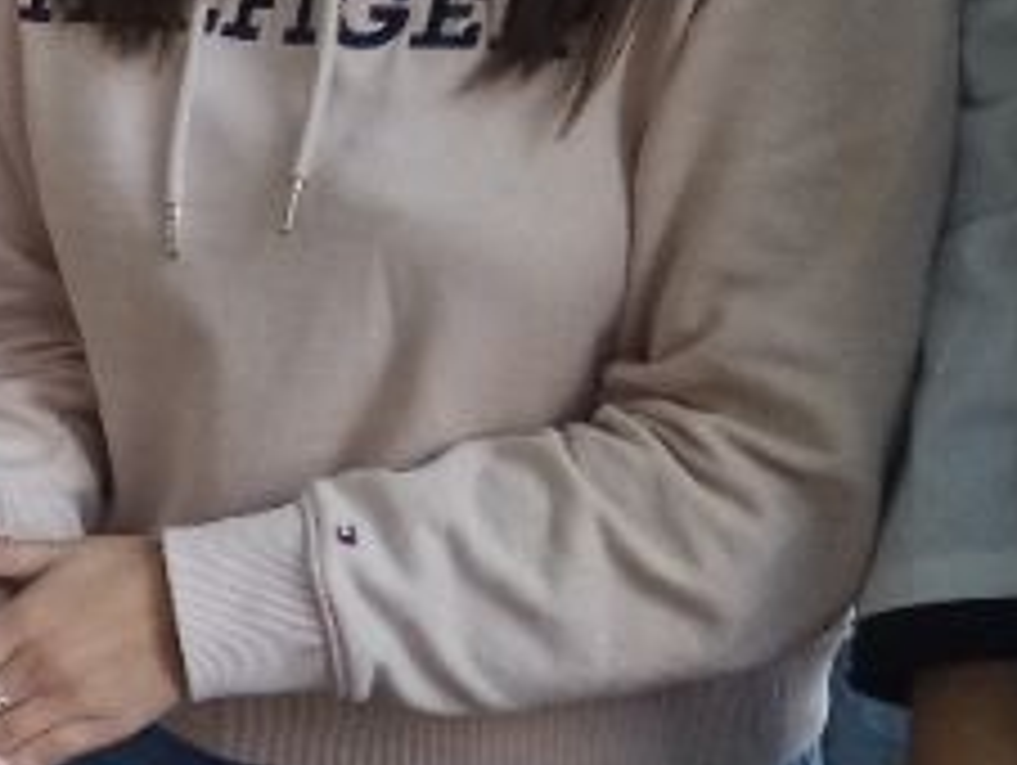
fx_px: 2706
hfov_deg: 18.4
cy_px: 536
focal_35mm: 92
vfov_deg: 16.0
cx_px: -598
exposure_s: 1/128
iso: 104
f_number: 1.8
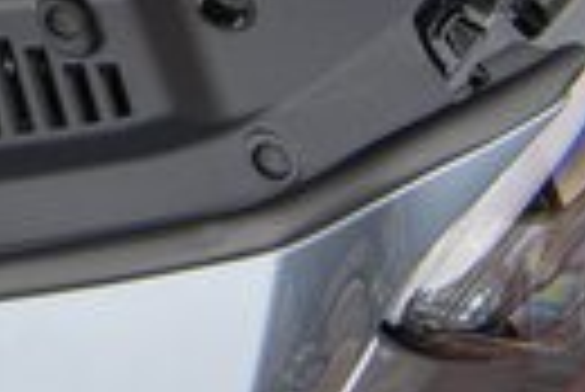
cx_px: -680
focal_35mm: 138
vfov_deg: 9.2
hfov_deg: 12.6
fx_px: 2245
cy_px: -473
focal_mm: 30
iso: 400
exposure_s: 1/20
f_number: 8
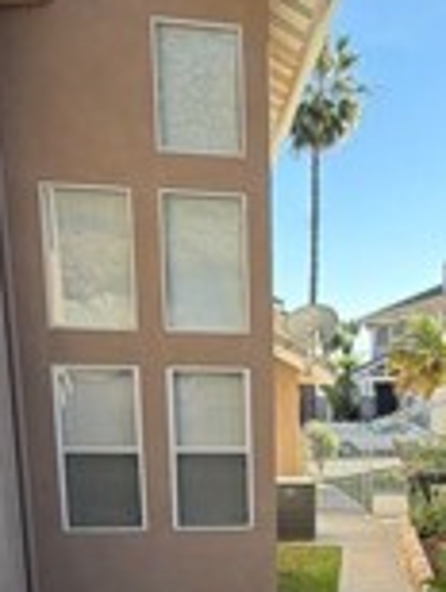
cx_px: 423
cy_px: 630
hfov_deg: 24.4
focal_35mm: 58
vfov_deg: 30.2
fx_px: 994
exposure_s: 1/502
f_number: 2.2
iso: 50
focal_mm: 2.22
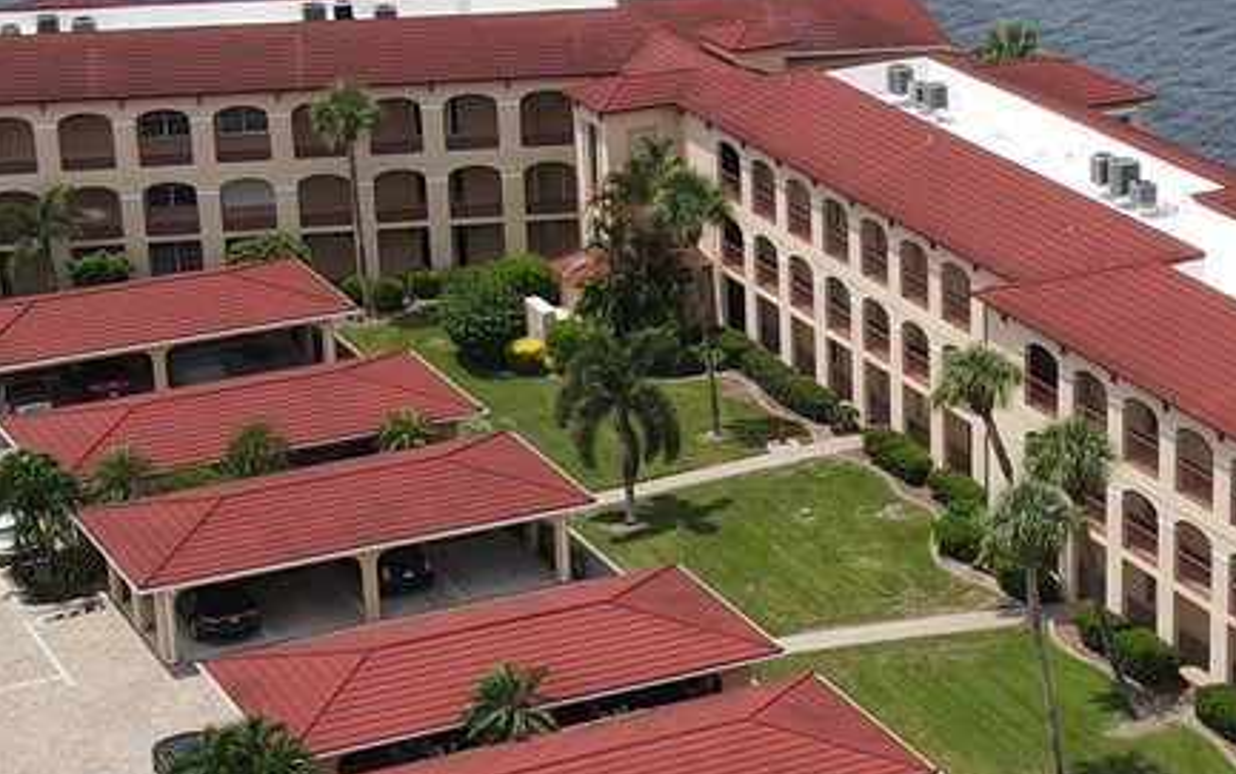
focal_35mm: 94
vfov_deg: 13.9
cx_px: 1042
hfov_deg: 21.7
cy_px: 591
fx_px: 3168
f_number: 2.8
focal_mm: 4.5
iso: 100
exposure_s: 1/800
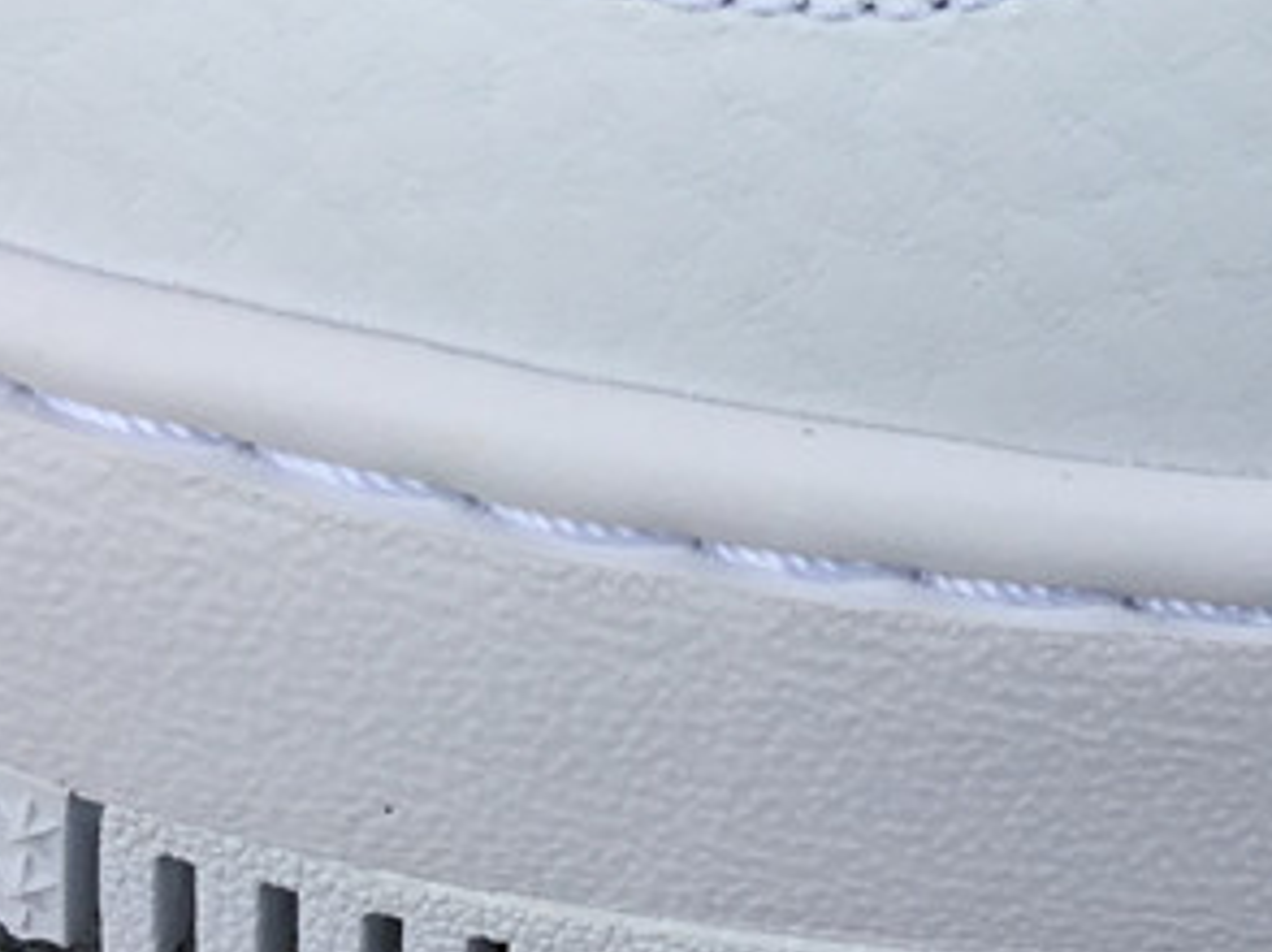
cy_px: 58
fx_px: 3488
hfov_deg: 20.6
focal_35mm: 95
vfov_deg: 15.3
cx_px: 805
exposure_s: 1/515
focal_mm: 3.3
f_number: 2.4
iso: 25
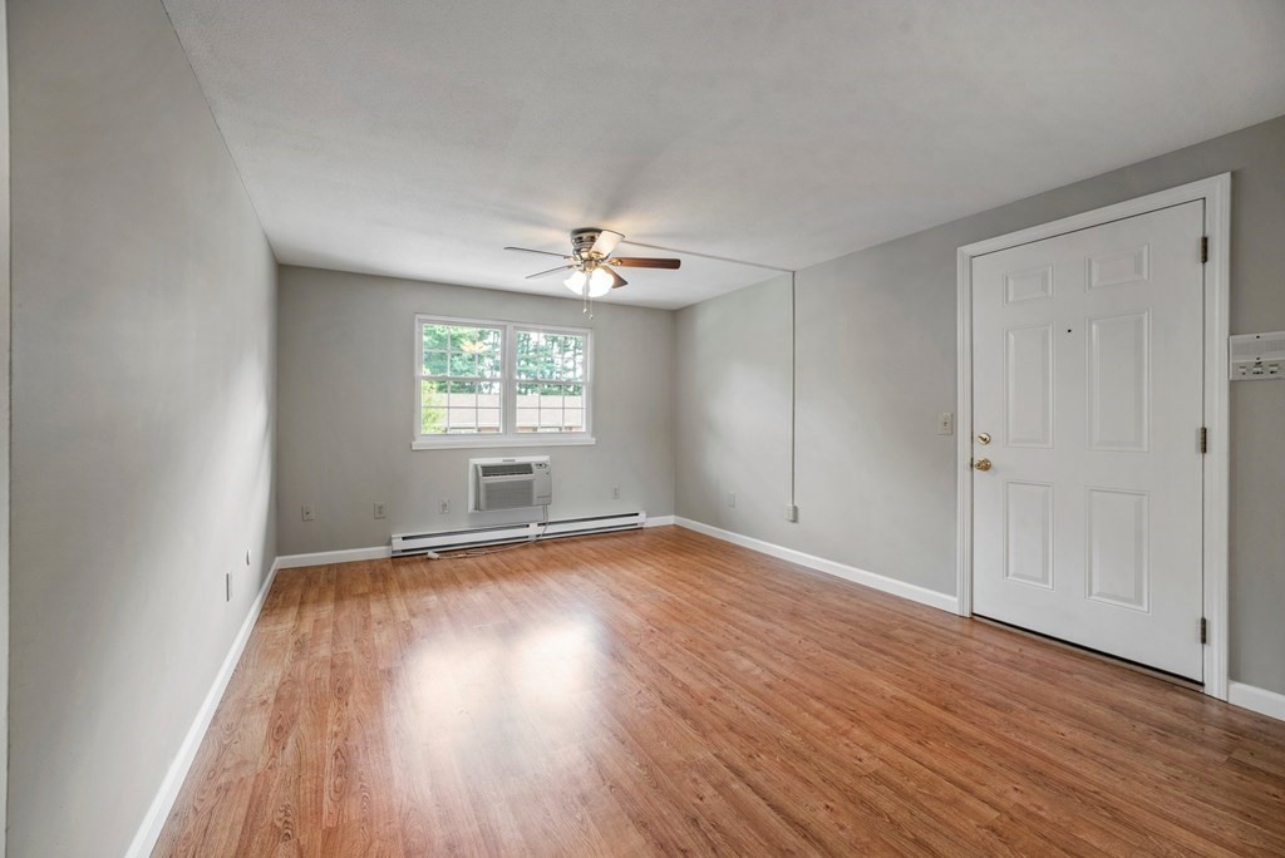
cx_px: 642
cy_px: 429
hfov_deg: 104.2
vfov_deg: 81.3
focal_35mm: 14
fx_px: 500
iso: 400
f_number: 9
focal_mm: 14
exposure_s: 1/4
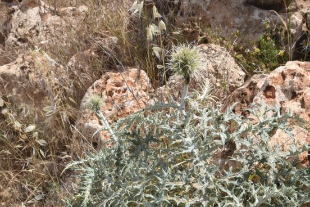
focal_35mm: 73
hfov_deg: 27.7
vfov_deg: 17.9
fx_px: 629
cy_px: 234
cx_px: 173
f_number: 18
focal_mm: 31
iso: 200
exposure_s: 1/100
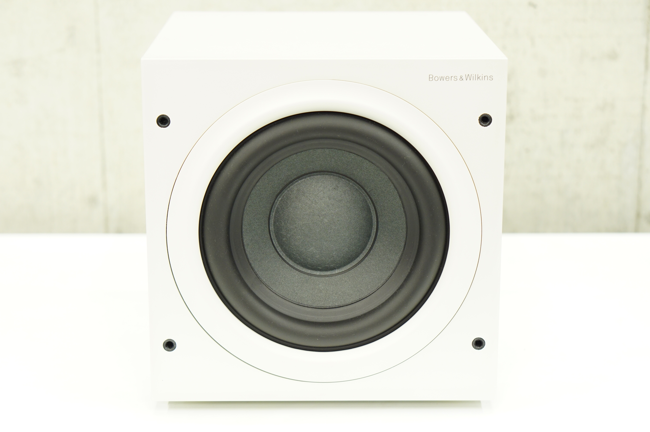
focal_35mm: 75
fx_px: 1353
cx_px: 325
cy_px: 216
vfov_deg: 18.1
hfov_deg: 27.0
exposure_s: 1/80
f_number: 3.5
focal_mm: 50
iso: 640
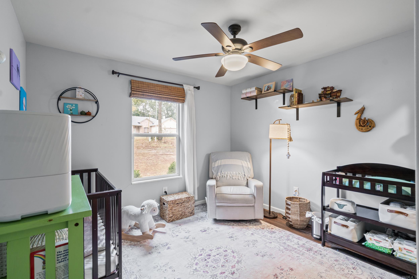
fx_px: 192
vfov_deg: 72.0
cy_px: 140
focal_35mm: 16
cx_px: 210
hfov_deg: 95.0
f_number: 9
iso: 250
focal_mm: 11
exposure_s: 1
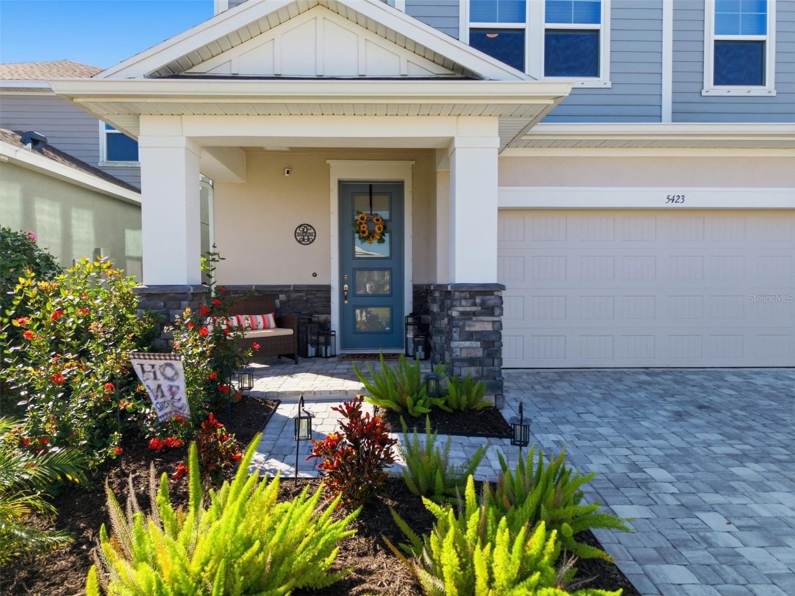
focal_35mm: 24
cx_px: 398
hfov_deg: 71.6
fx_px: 551
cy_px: 298
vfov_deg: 56.8
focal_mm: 8.7
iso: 200
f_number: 1.8
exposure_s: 1/3200
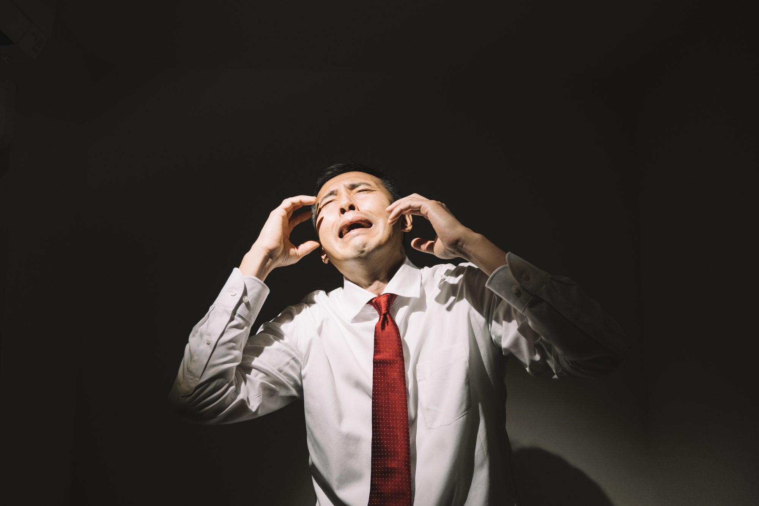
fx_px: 706
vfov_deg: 39.4
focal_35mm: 34
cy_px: 253
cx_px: 380
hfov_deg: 56.5
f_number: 4
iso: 640
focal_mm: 33.5
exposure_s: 1/160
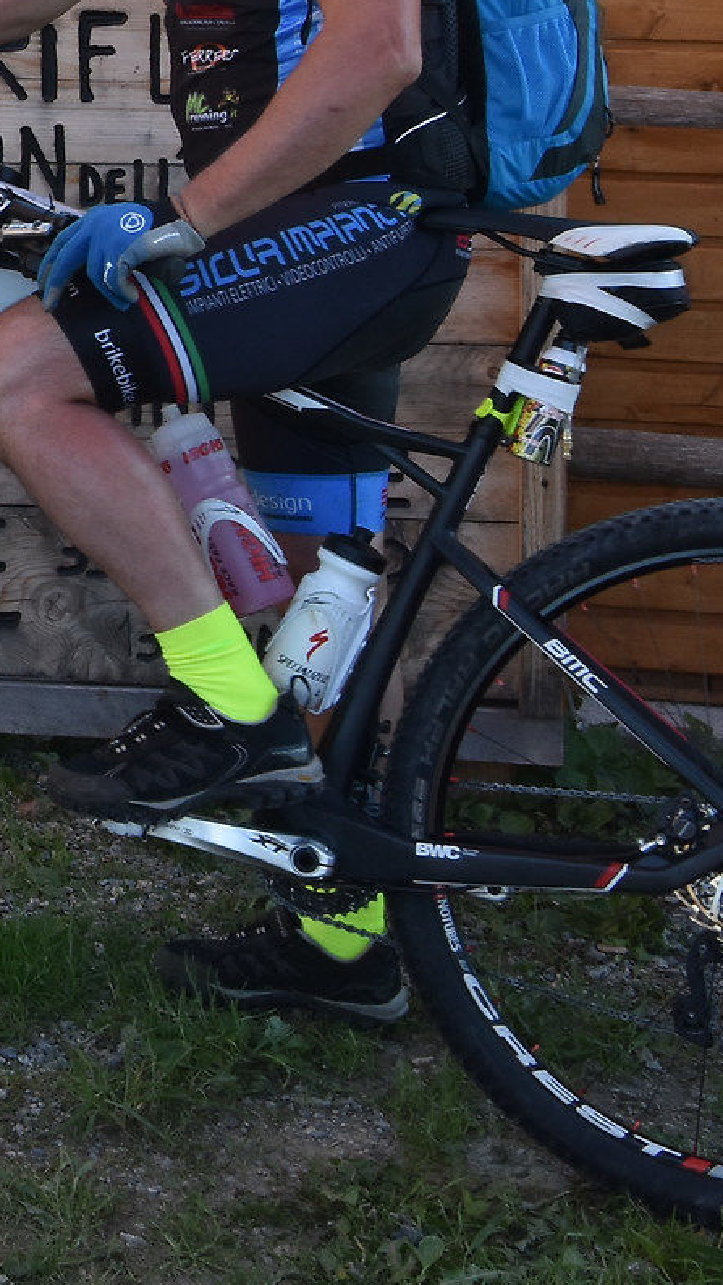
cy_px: 16
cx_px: -760
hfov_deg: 11.4
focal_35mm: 95
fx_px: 3236
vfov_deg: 21.7
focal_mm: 20
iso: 200
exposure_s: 1/30
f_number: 13
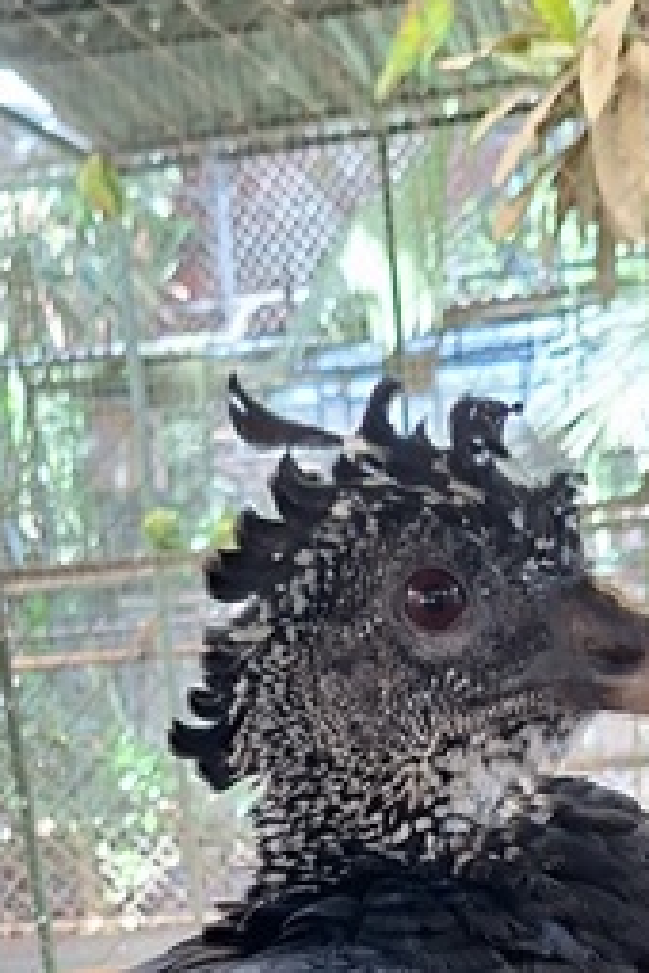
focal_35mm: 75
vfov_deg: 23.6
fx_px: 2028
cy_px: 1282
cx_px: 225
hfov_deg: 18.1
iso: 100
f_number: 1.8
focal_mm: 5.54
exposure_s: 1/50
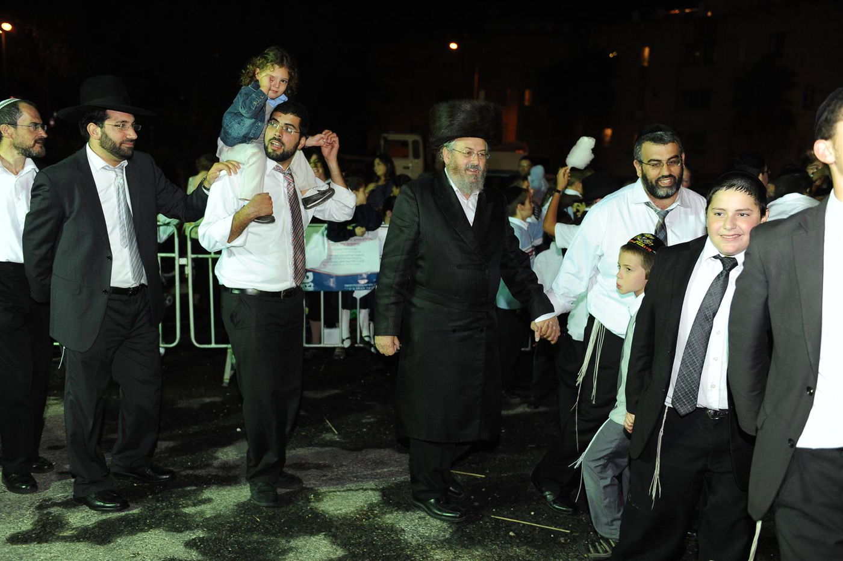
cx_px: 422
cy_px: 280
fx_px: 889
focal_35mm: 38
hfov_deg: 50.7
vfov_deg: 35.0
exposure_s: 1/125
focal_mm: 38
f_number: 3.2
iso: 1600
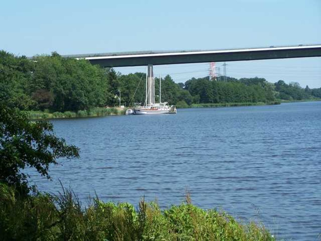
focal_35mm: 105
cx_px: 160
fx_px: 974
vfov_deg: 14.1
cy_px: 120
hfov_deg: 18.7
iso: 80
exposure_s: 1/1000
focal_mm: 17.5
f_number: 3.2
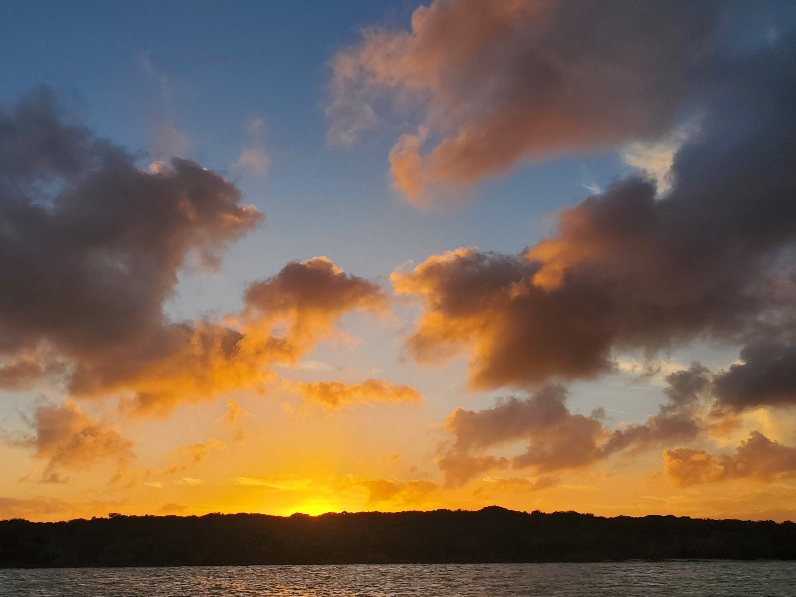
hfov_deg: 53.6
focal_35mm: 34
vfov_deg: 41.8
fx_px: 782
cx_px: 318
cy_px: 281
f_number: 2.4
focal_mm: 4.3
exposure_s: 1/754
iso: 50
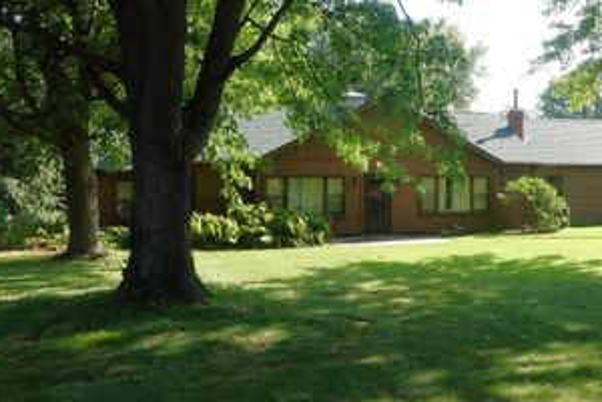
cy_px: 158
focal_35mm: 40
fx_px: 669
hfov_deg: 47.5
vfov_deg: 33.3
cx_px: 413
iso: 125
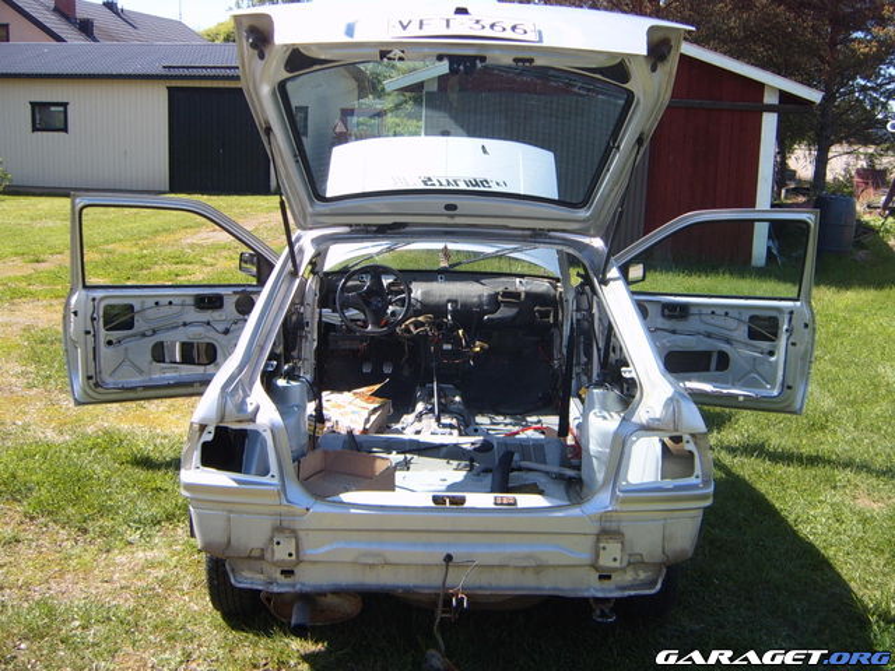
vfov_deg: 38.7
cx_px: 448
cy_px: 336
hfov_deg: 50.1
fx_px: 957
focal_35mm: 37
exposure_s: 1/350
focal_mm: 6.2
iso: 63
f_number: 2.9
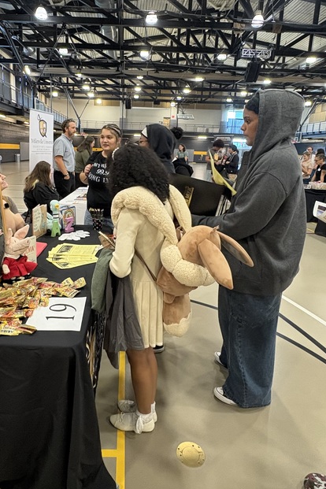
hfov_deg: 52.7
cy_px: 214
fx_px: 326
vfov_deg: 73.4
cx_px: 126
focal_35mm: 24
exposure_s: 1/60
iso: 400
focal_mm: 2.22
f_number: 2.2
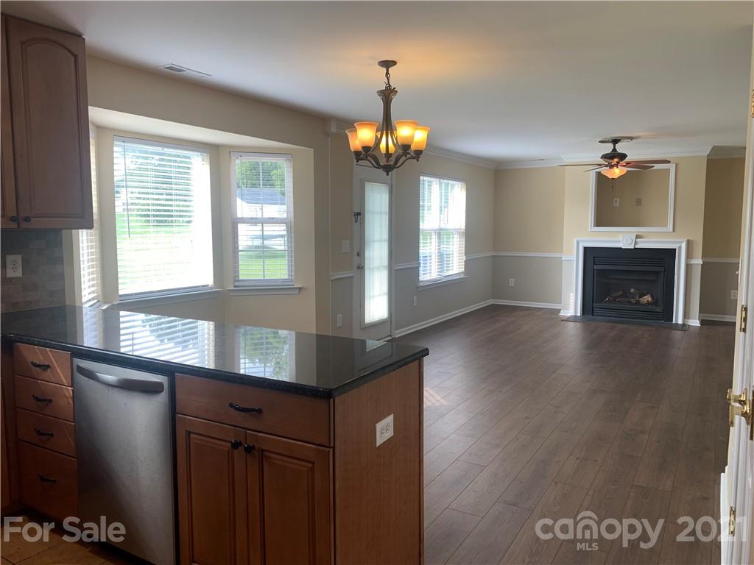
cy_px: 282
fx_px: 566
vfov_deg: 53.1
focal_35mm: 26
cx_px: 377
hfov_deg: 67.3
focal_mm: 4.25
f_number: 1.8
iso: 25
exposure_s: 1/135
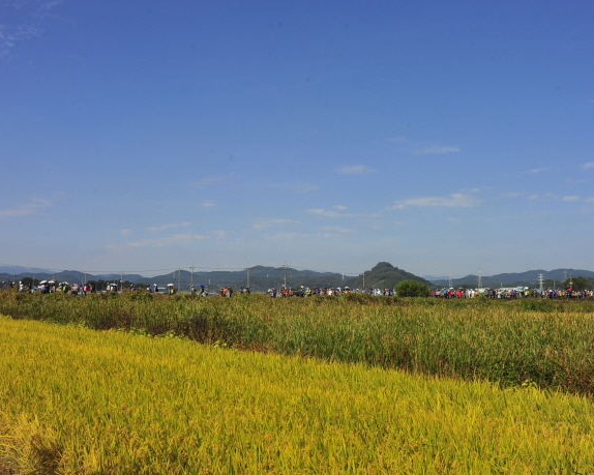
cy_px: 240
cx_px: 291
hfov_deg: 45.8
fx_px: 703
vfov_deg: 37.3
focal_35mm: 40
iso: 200
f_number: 11
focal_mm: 35
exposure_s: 1/400
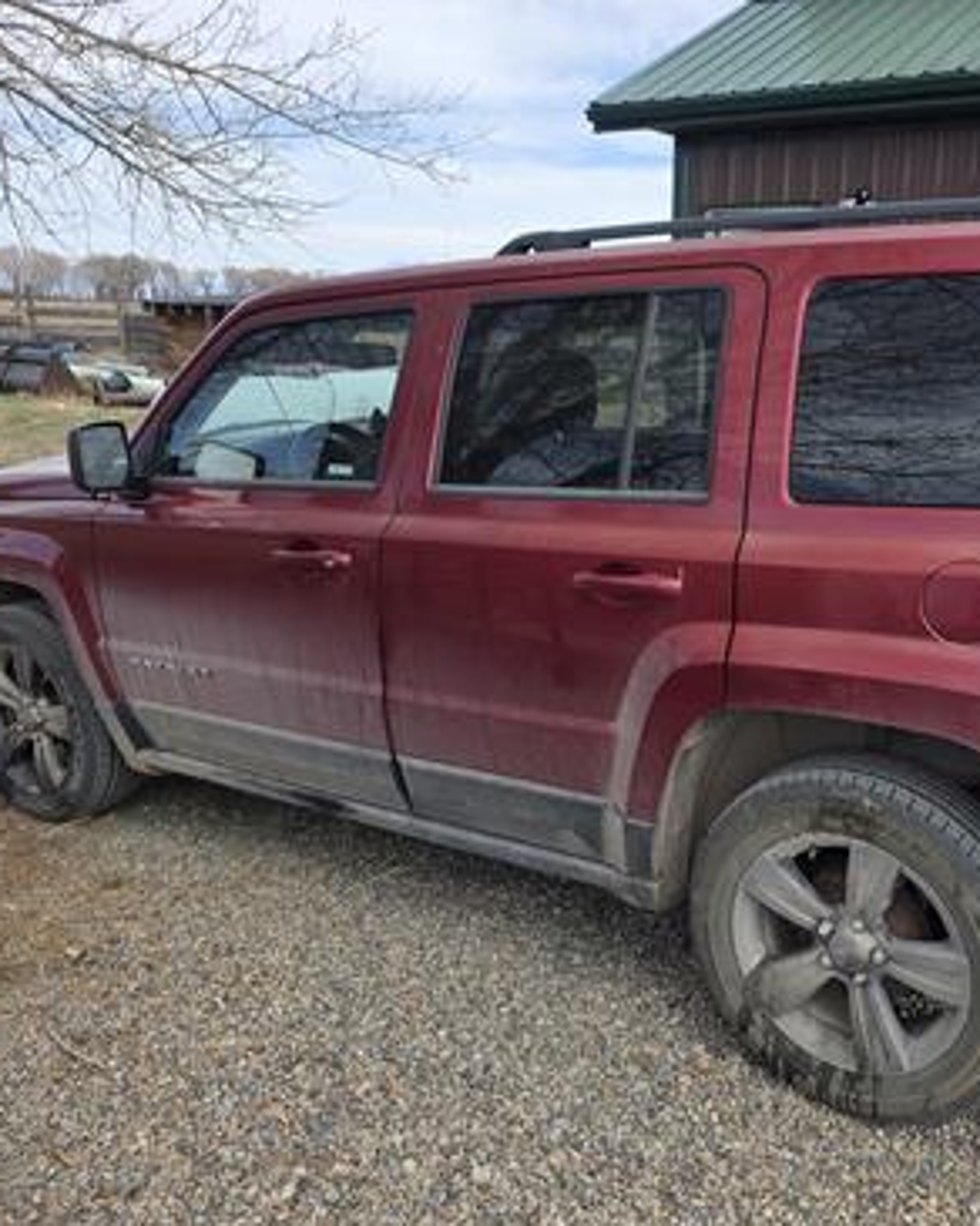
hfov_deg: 46.5
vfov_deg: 57.2
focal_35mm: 31
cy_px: 605
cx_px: 641
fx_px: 1124
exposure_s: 1/3559
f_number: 1.7
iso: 80
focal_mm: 6.3
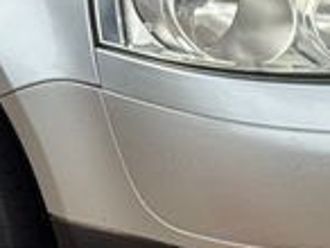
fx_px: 2989
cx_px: 42
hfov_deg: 6.3
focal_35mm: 313
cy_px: -117
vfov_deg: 4.7
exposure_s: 1/7937
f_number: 1.78
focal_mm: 6.76
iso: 64
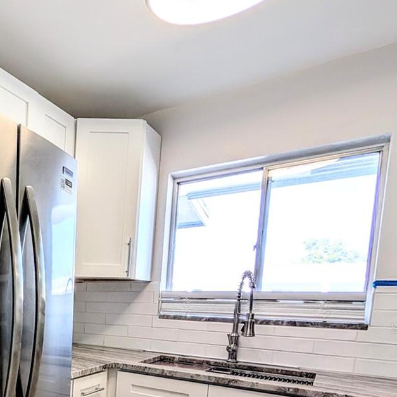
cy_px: 328
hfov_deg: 43.4
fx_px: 350
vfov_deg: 54.3
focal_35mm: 27
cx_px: -54
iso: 87
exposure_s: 1/291
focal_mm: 2.02
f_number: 1.7
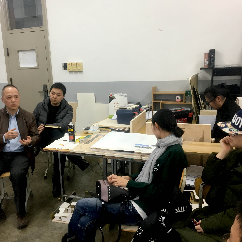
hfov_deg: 47.1
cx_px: 104
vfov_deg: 47.2
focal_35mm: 35
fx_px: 277
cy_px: 118
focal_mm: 4.15
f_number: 2.2
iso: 100
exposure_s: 1/33
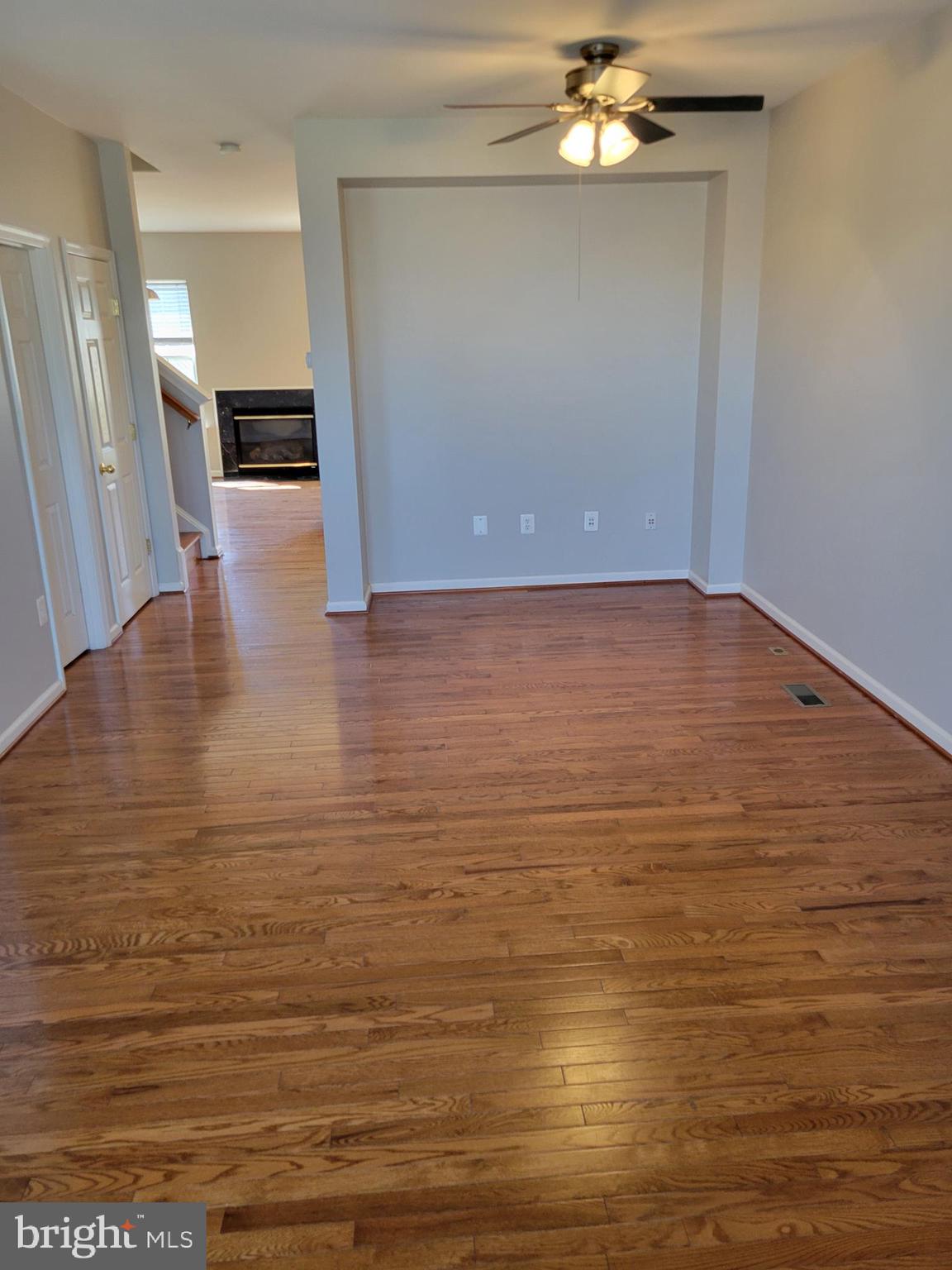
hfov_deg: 53.1
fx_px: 953
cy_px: 635
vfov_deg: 67.3
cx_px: 476
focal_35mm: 26
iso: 200
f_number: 1.8
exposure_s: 1/60
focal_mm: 5.4
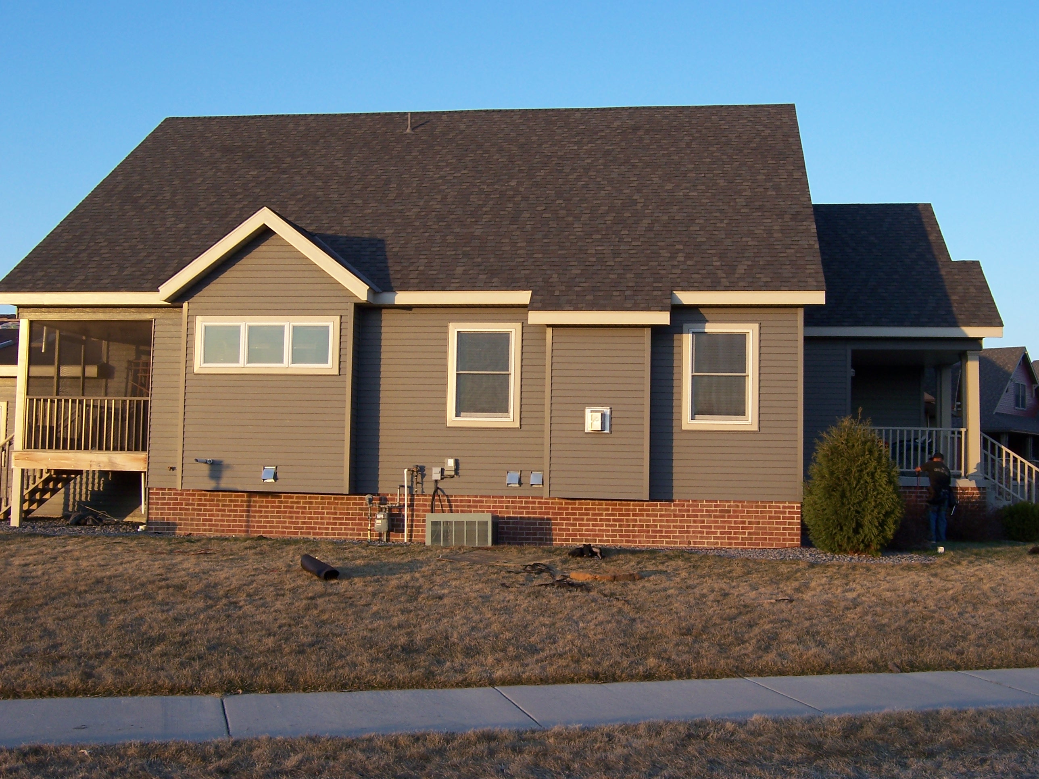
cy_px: 390
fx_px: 1201
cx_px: 520
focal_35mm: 40
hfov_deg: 46.8
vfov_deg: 36.0
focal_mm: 6.7
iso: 80
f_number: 4
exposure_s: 1/180
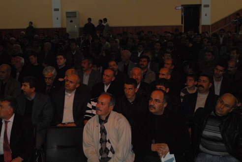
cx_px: 121
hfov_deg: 36.8
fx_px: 364
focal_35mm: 54
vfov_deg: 25.2
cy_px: 81
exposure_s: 1/30
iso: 1250
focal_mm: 36
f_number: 5.6
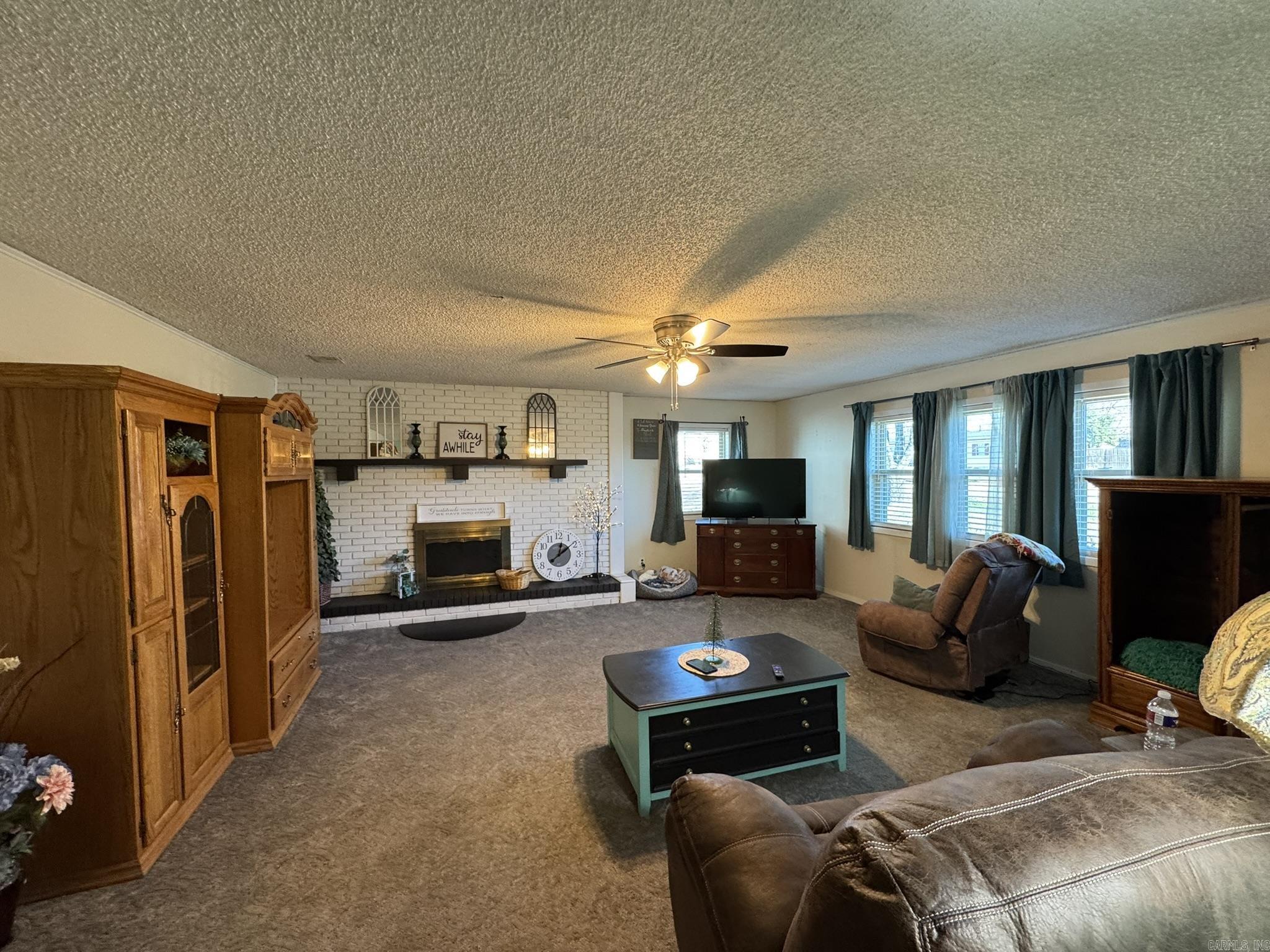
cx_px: 635
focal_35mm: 14
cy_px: 476
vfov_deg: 85.7
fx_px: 514
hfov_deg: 102.1
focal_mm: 2.22
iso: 250
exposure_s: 1/60
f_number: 2.2
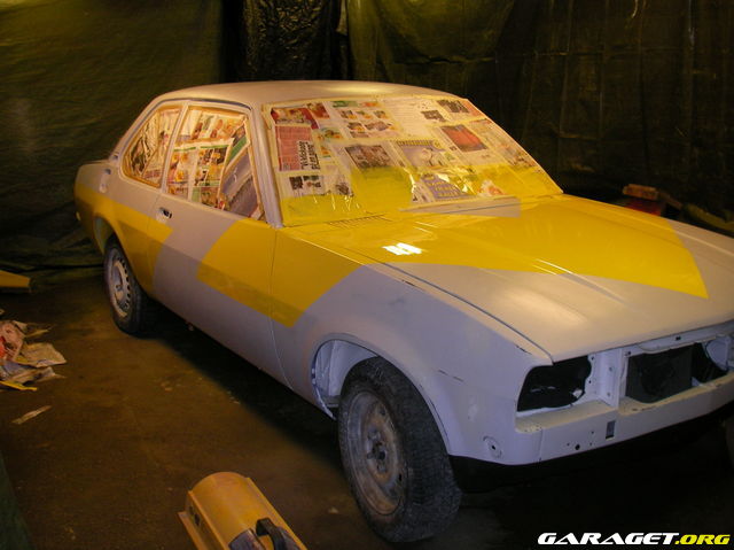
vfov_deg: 37.7
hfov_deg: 49.0
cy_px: 275
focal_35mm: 38
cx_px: 367
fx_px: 805
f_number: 3.3
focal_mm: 6.3
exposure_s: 1/30
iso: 100
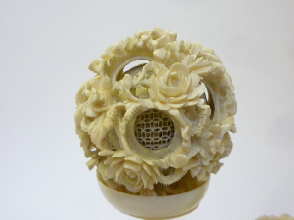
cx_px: 147
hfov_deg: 47.9
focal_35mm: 39
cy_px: 110
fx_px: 331
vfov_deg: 36.8
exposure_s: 1/30
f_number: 3.3
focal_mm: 5.2
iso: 200
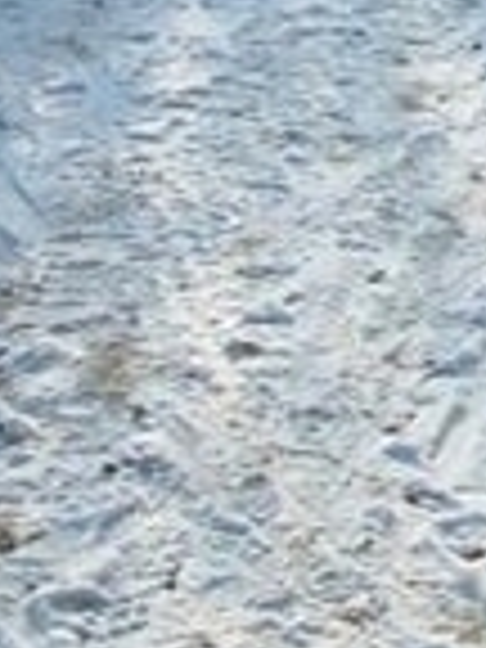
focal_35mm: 133
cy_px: -144
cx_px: 688
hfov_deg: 10.8
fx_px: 2490
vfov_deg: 14.3
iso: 80
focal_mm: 5.7
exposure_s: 1/200
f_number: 8.8
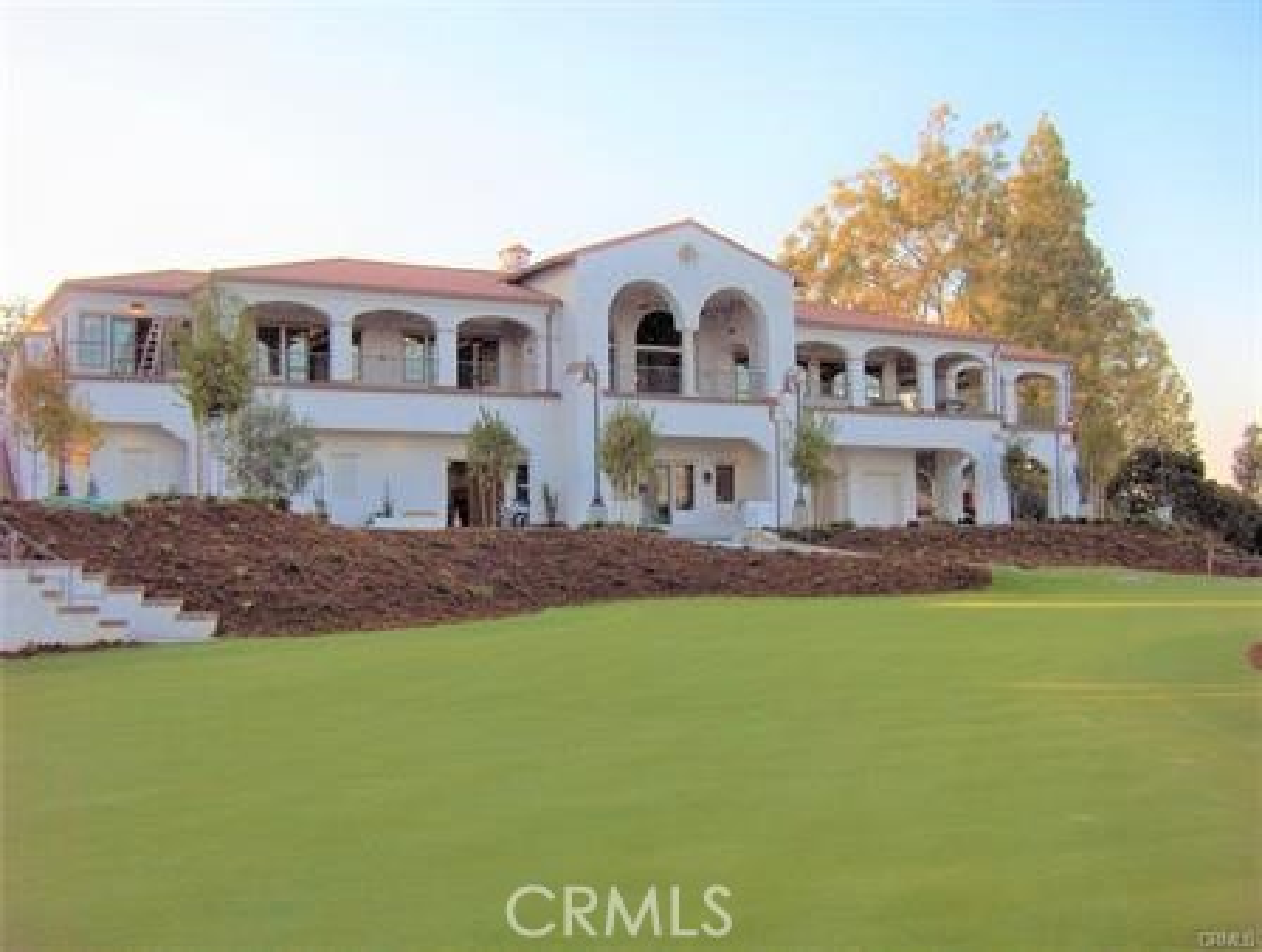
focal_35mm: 39
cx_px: 631
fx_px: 1425
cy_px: 476
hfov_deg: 47.8
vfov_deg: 36.9
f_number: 2.8
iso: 100
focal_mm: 8
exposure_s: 1/730
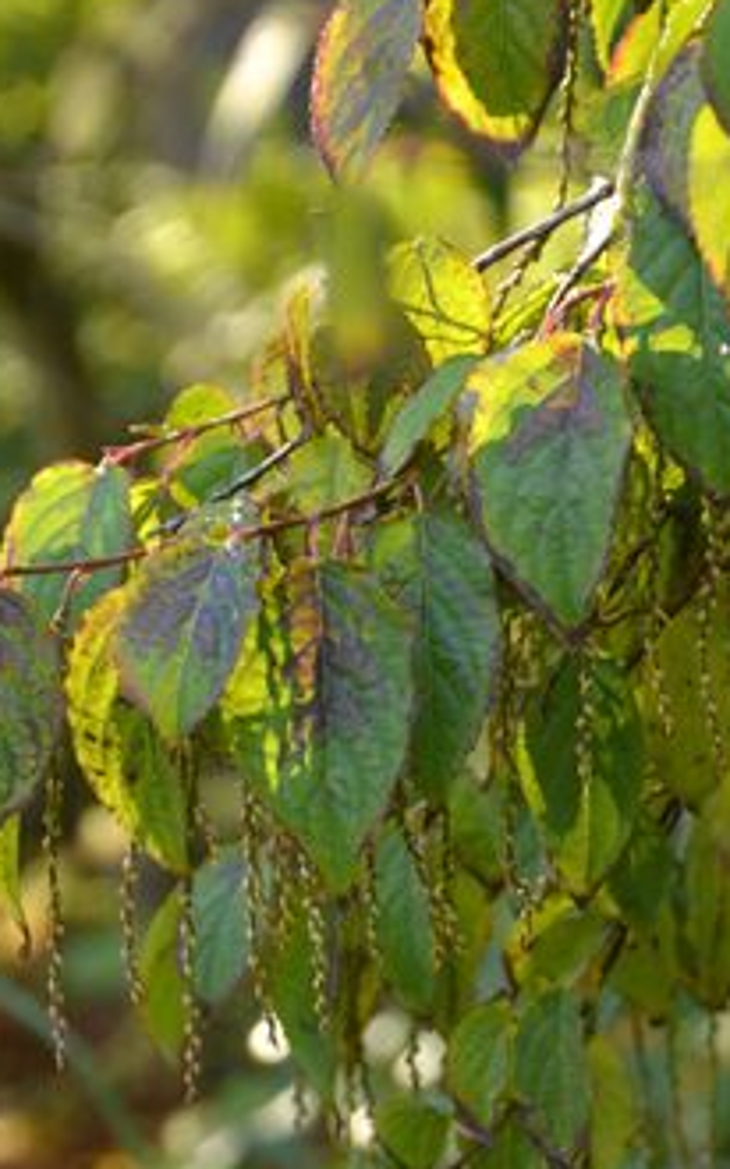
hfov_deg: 7.3
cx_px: 510
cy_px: 728
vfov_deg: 11.6
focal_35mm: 180
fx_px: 5735
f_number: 5.6
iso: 200
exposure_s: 1/60
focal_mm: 78
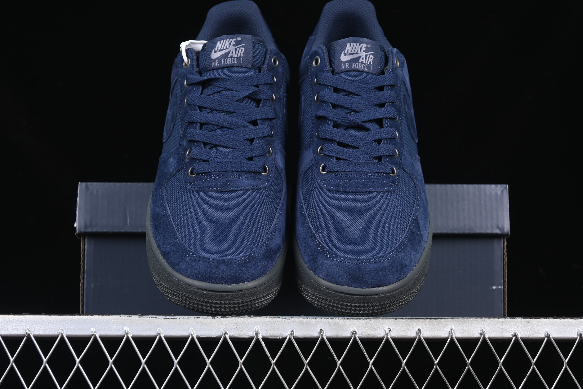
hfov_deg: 27.0
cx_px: 292
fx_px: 1214
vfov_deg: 18.2
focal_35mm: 75
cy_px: 194
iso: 160
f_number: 6.3
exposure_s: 1/50
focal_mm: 50
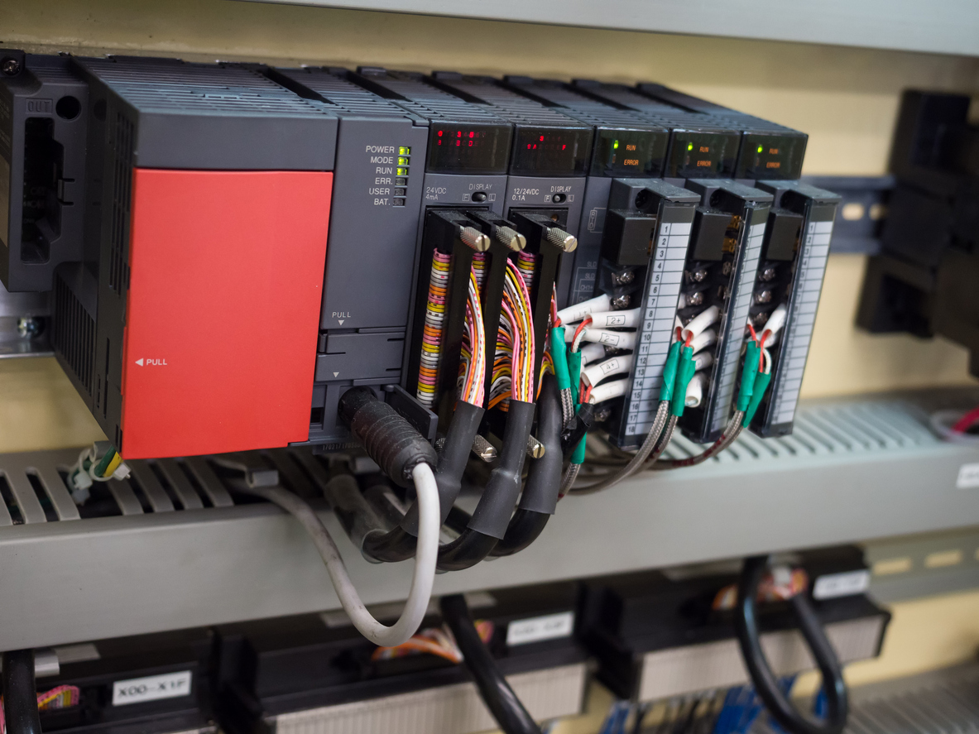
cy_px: 367
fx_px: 1414
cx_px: 490
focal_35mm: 50
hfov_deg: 38.2
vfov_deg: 29.1
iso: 800
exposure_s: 1/200
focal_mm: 25
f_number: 2.8
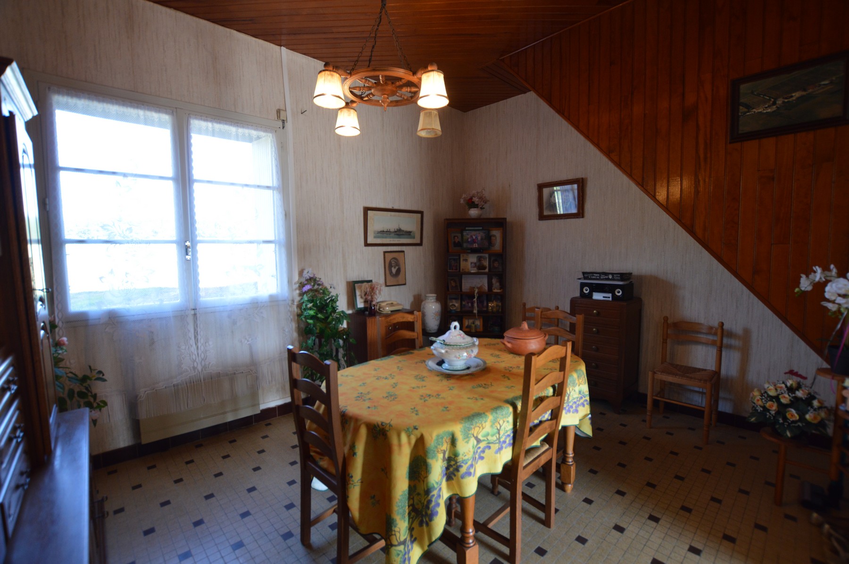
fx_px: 353
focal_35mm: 15
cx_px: 424
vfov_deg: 77.2
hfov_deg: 100.4
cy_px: 282
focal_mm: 10
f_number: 4
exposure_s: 1/60
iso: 400
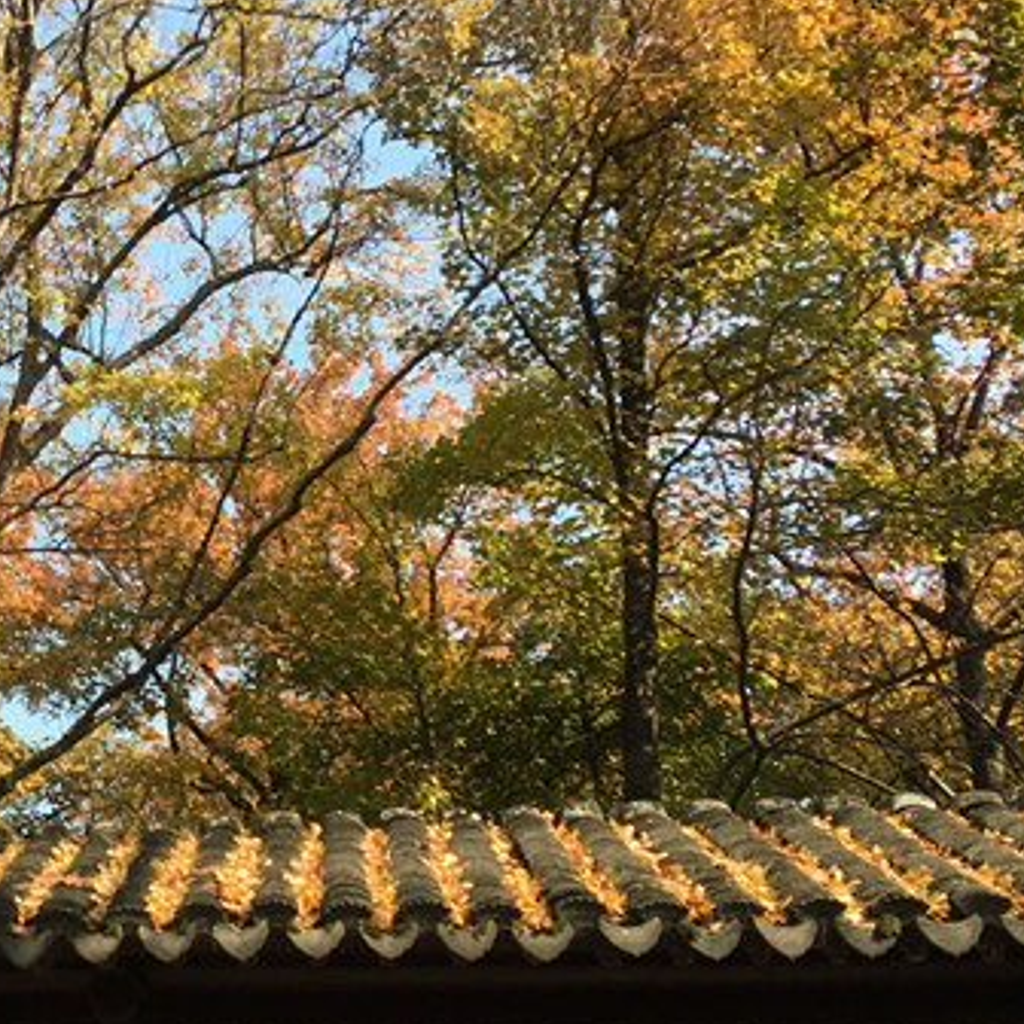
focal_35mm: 61
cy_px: 494
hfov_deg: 26.7
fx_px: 2042
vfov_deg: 28.2
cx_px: 6
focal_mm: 4.15
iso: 25
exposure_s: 1/534
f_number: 2.2
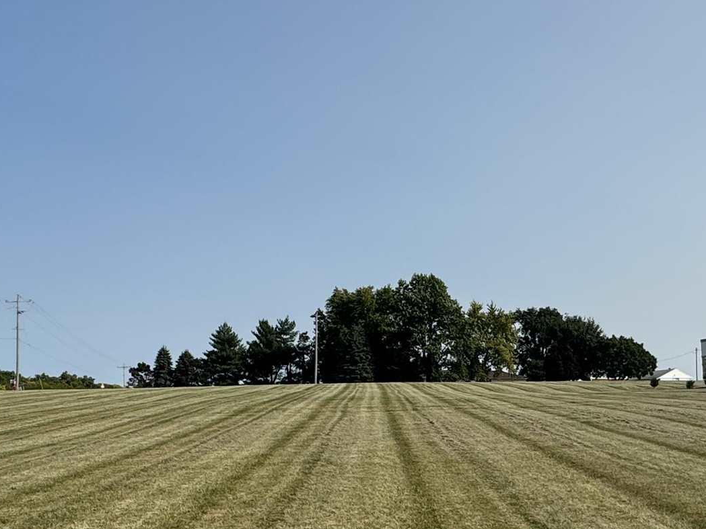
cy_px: 365
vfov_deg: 34.7
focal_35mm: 41
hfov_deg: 45.0
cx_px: 476
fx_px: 836
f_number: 2.2
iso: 50
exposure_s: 1/2985
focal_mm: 2.22
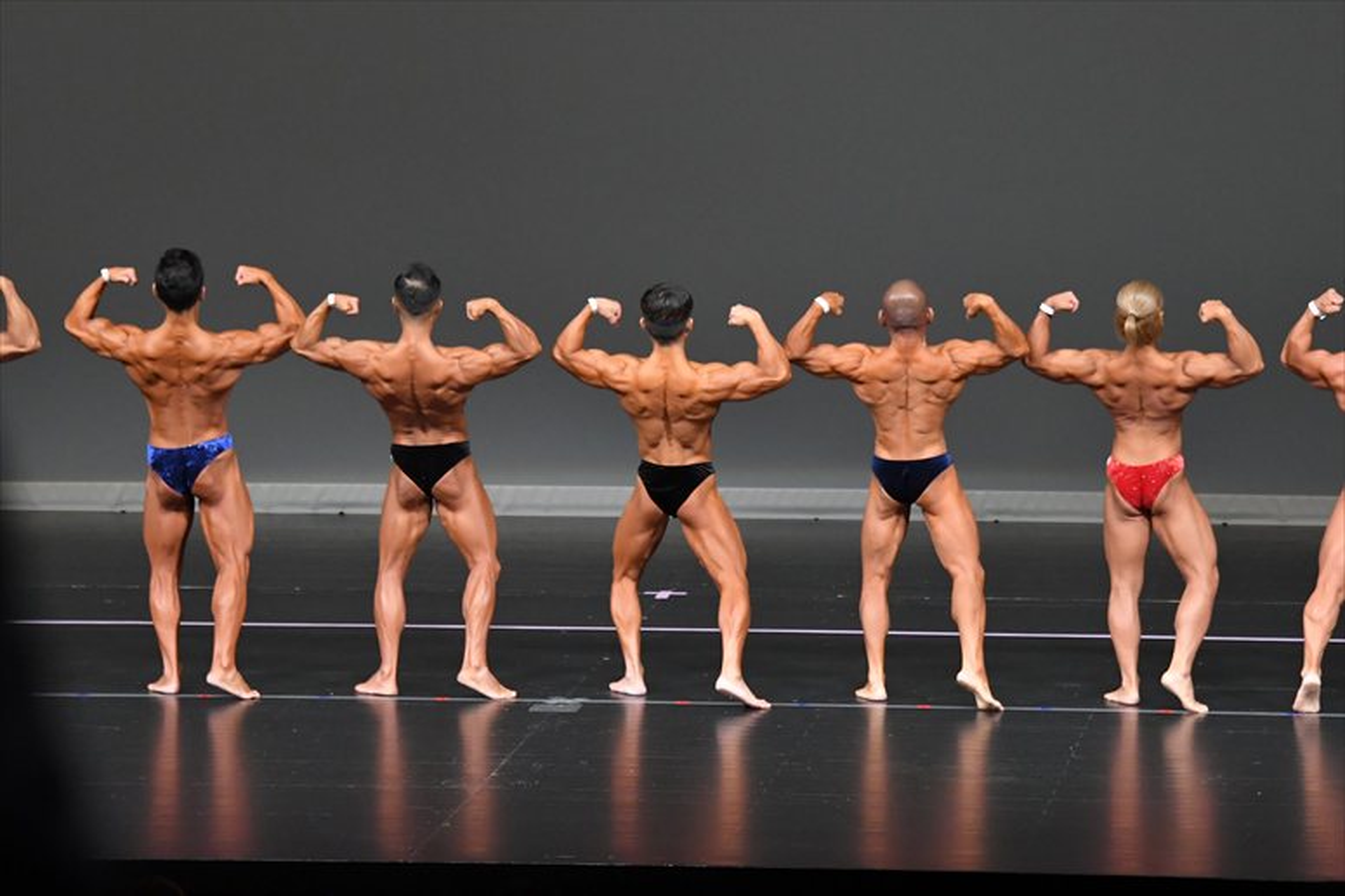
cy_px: 448
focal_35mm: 202
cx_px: 672
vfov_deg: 6.8
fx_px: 7543
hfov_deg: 10.2
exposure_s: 1/400
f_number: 5.6
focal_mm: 135
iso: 4000
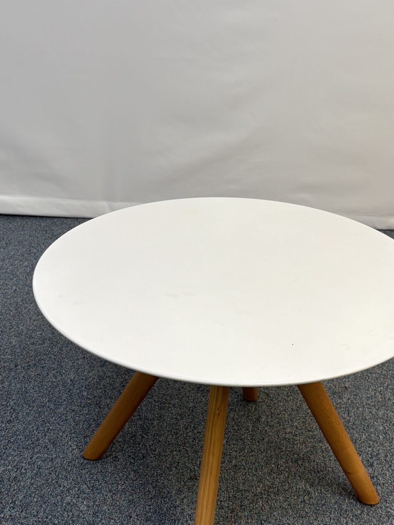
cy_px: 248
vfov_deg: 36.2
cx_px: 230
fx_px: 804
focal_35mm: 53
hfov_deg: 27.5
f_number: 1.6
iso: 50
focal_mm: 5.96
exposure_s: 1/100
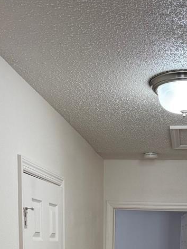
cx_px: 141
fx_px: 439
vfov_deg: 27.2
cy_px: 312
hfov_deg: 23.8
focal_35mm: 61
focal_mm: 6.76
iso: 160
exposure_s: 1/120
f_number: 1.78
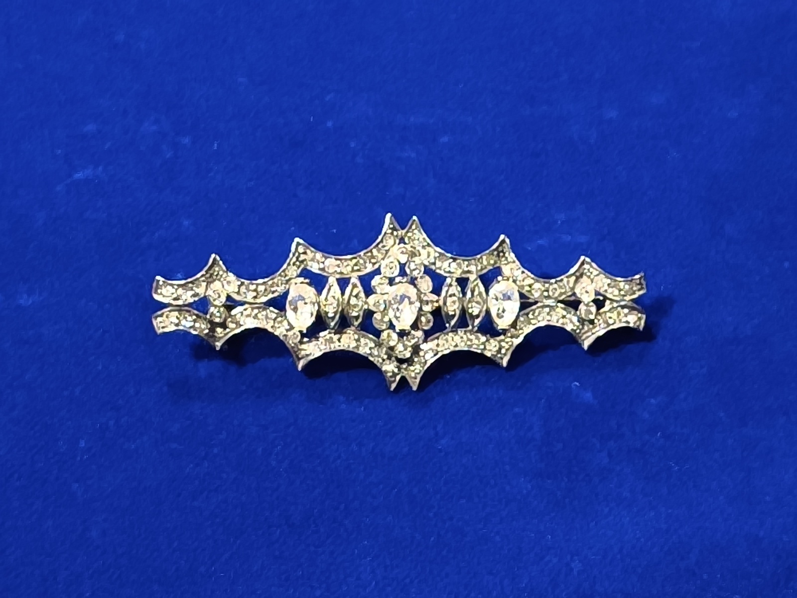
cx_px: 398
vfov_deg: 15.4
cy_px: 299
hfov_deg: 20.4
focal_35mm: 96
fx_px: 2210
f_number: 1.6
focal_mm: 6.57
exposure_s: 1/1250
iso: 2500
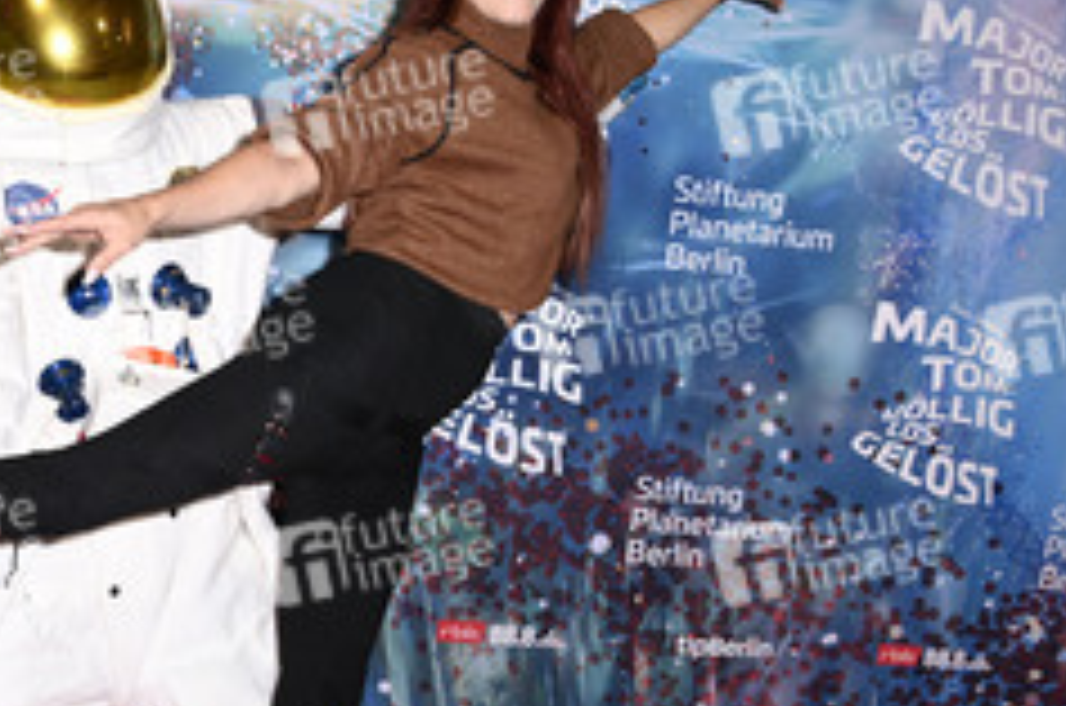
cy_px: 441
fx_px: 1803
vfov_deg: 22.1
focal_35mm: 61
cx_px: 259
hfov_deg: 32.3
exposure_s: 1/160
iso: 500
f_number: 5.6
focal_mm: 32
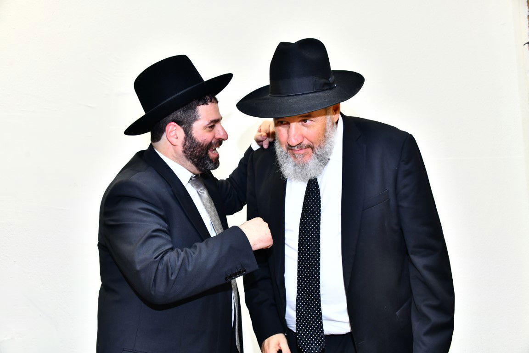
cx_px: 264
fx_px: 588
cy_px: 176
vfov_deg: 33.4
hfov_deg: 48.5
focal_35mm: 40
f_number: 5.6
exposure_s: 1/100
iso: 1000
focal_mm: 40
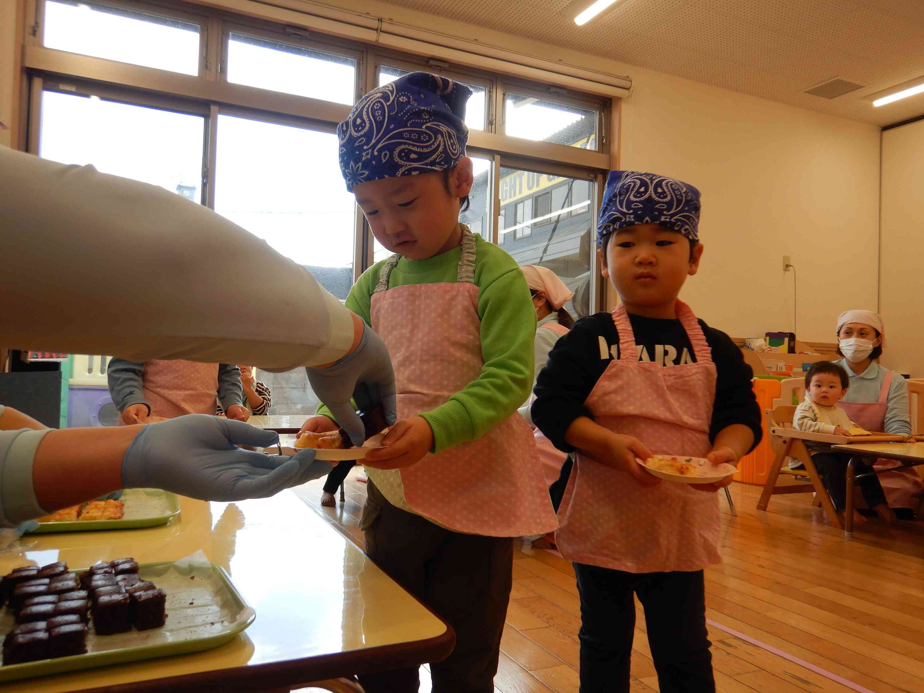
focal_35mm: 26
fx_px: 694
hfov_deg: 67.3
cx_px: 462
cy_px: 346
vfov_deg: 53.1
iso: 125
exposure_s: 1/160
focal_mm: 4.7
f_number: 2.8
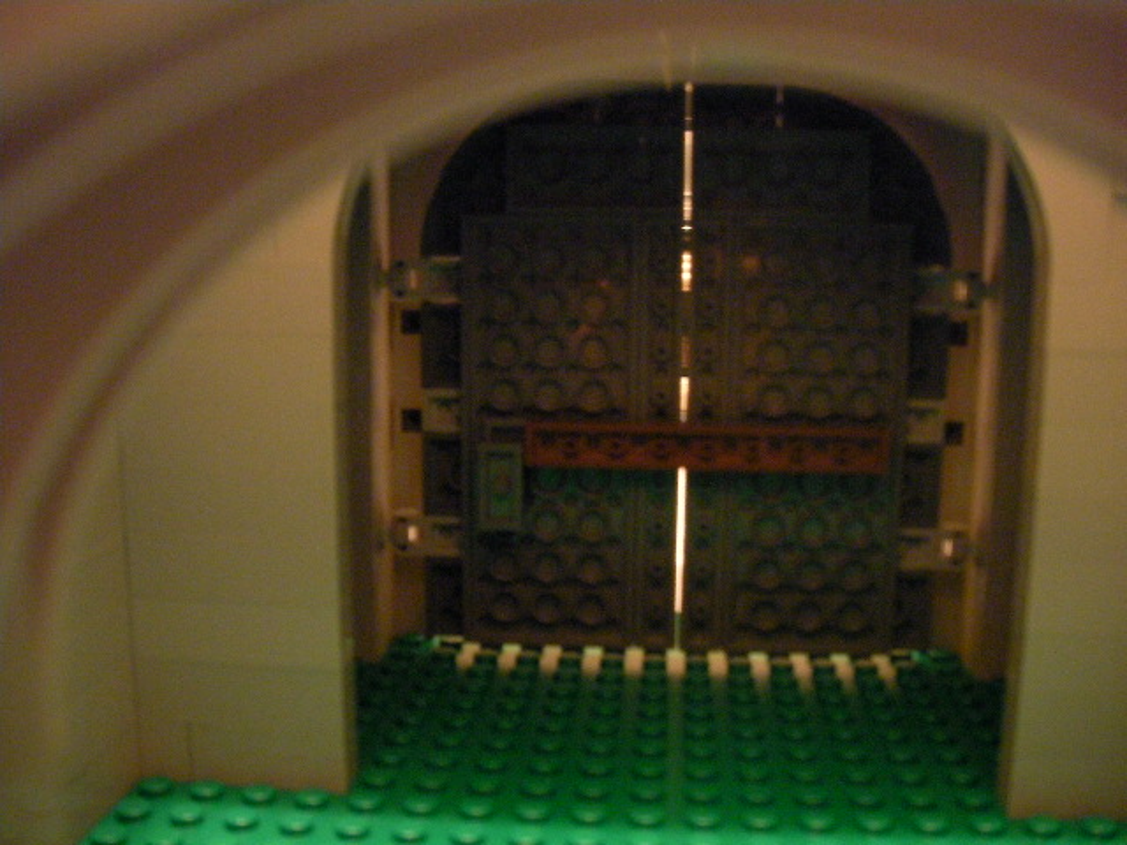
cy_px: 422
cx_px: 564
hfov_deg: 49.0
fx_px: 1237
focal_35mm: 38
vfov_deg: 37.7
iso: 400
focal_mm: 6.3
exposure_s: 1/2
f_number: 3.5
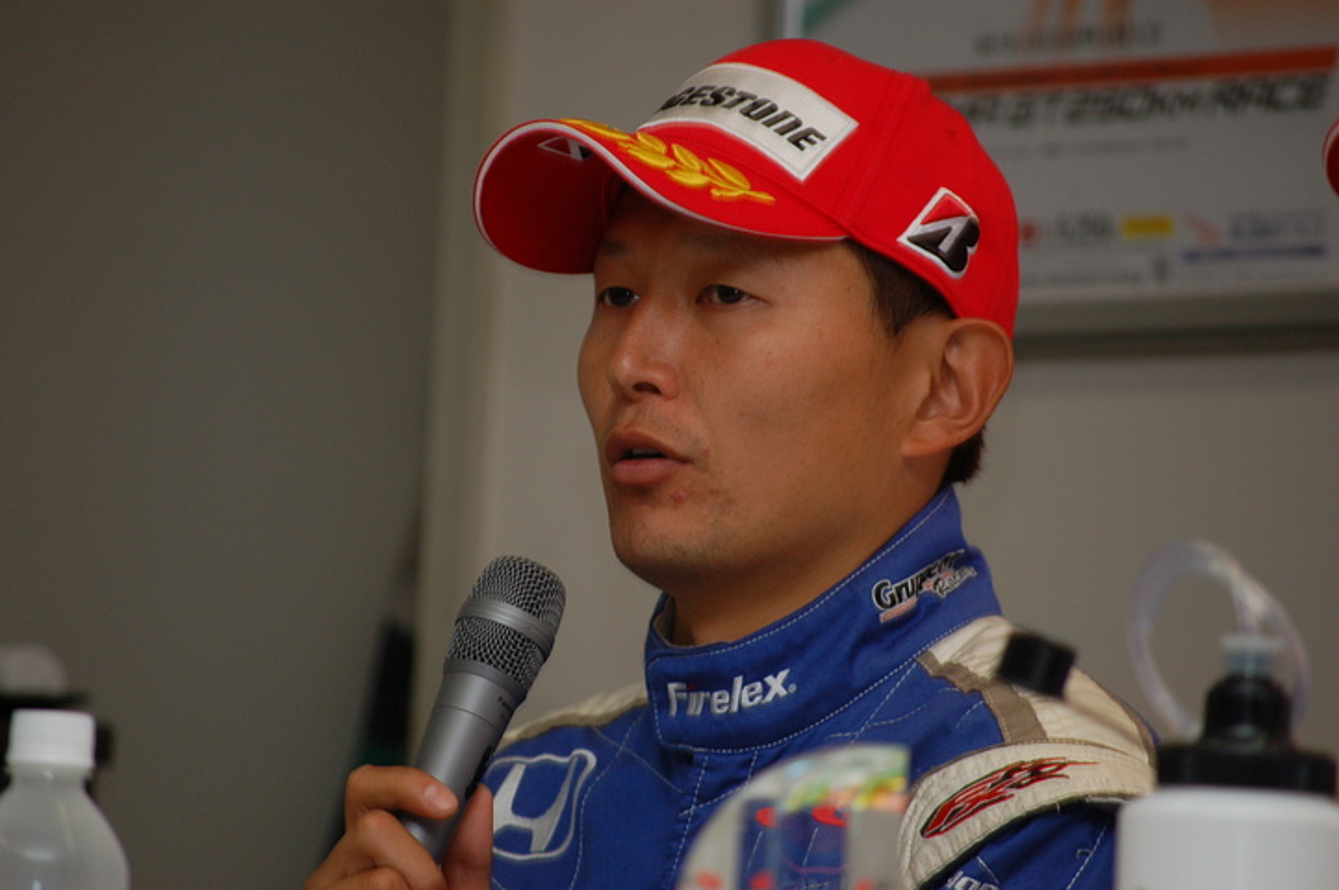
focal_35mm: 300
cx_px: 670
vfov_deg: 4.6
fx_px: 11148
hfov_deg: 6.9
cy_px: 445
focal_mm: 200
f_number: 5.6
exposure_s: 1/60
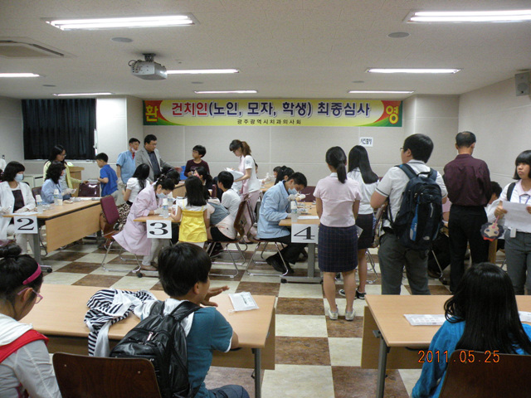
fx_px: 414
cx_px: 266
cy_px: 199
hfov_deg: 65.3
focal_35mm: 27
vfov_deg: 51.4
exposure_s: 1/60
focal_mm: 4.7
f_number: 2.8
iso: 337
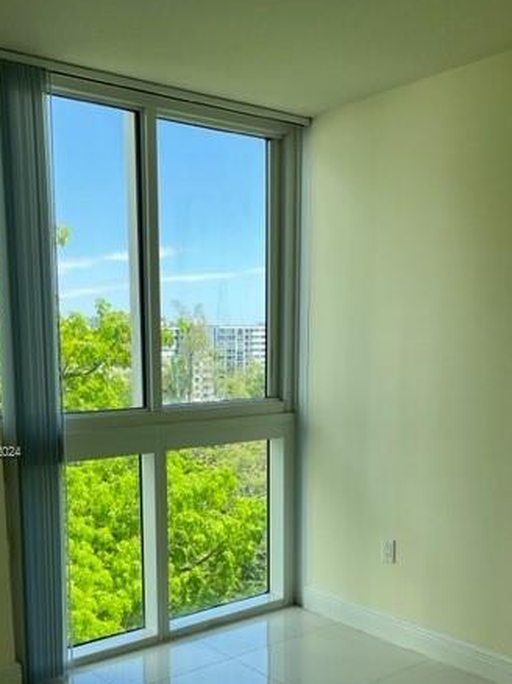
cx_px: 217
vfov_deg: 48.2
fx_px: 750
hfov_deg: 37.6
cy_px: 453
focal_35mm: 38
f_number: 1.6
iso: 50
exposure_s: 1/684
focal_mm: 5.1
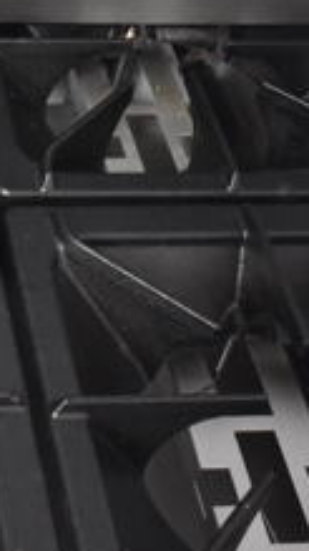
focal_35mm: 79
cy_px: 216
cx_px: -289
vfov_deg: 26.8
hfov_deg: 13.4
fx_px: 1152
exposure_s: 1/25
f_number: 3.5
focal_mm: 18
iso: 3200
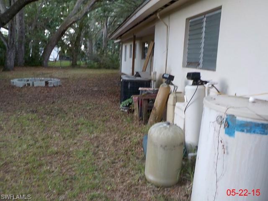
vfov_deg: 46.8
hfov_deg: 60.0
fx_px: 232
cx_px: 134
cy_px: 100
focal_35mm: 30
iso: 160
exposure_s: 1/30
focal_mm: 4.1
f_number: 3.3
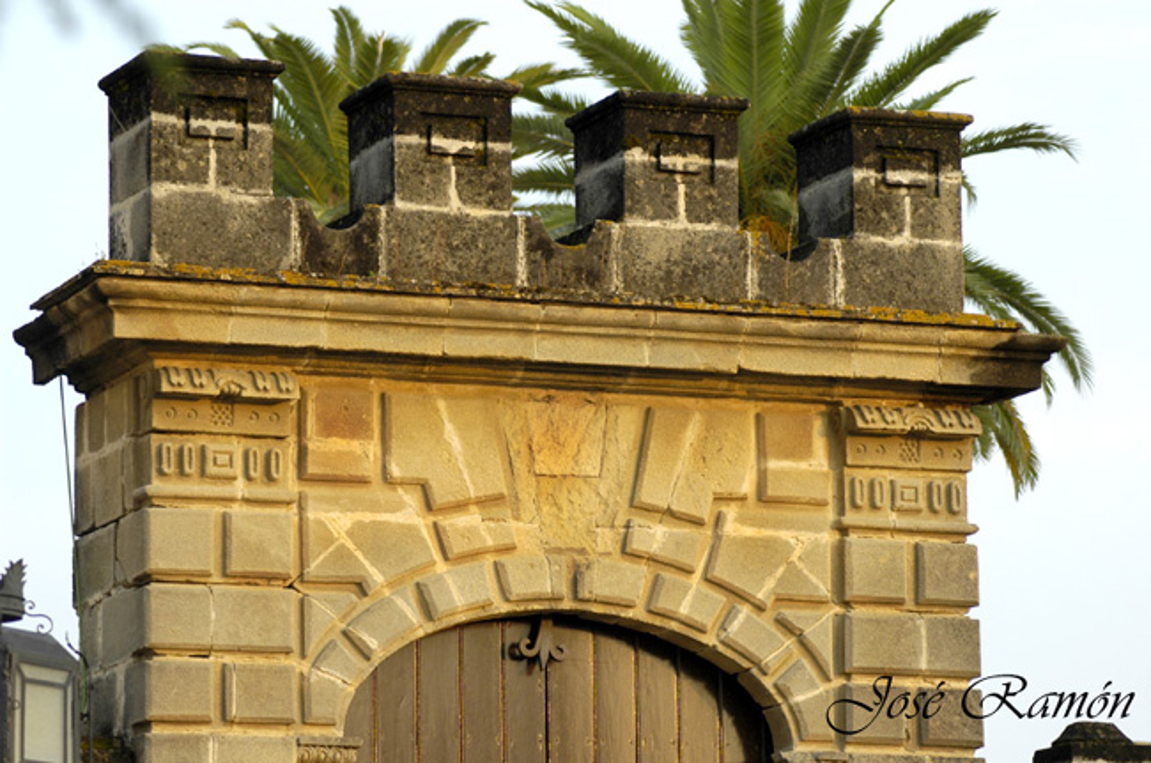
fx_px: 5362
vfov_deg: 8.1
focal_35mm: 168
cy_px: 382
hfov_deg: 12.3
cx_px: 576
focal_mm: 112
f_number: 5.6
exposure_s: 1/125
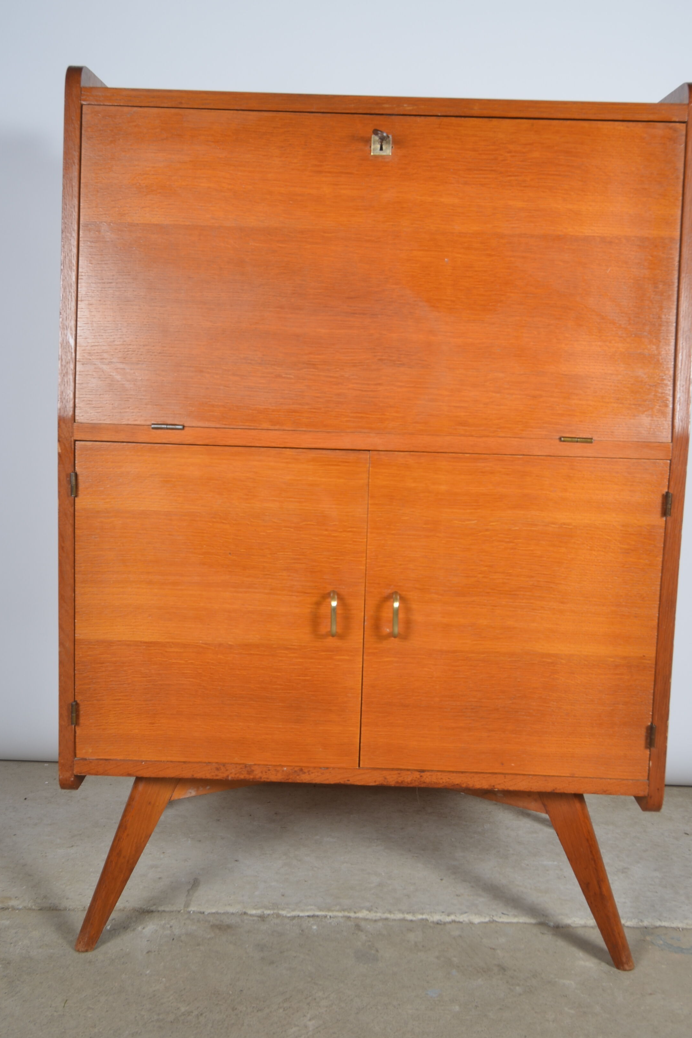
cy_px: 489
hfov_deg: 32.6
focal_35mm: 41
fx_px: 1182
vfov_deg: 47.4
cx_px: 363
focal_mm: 24
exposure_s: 1/125
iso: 100
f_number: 11
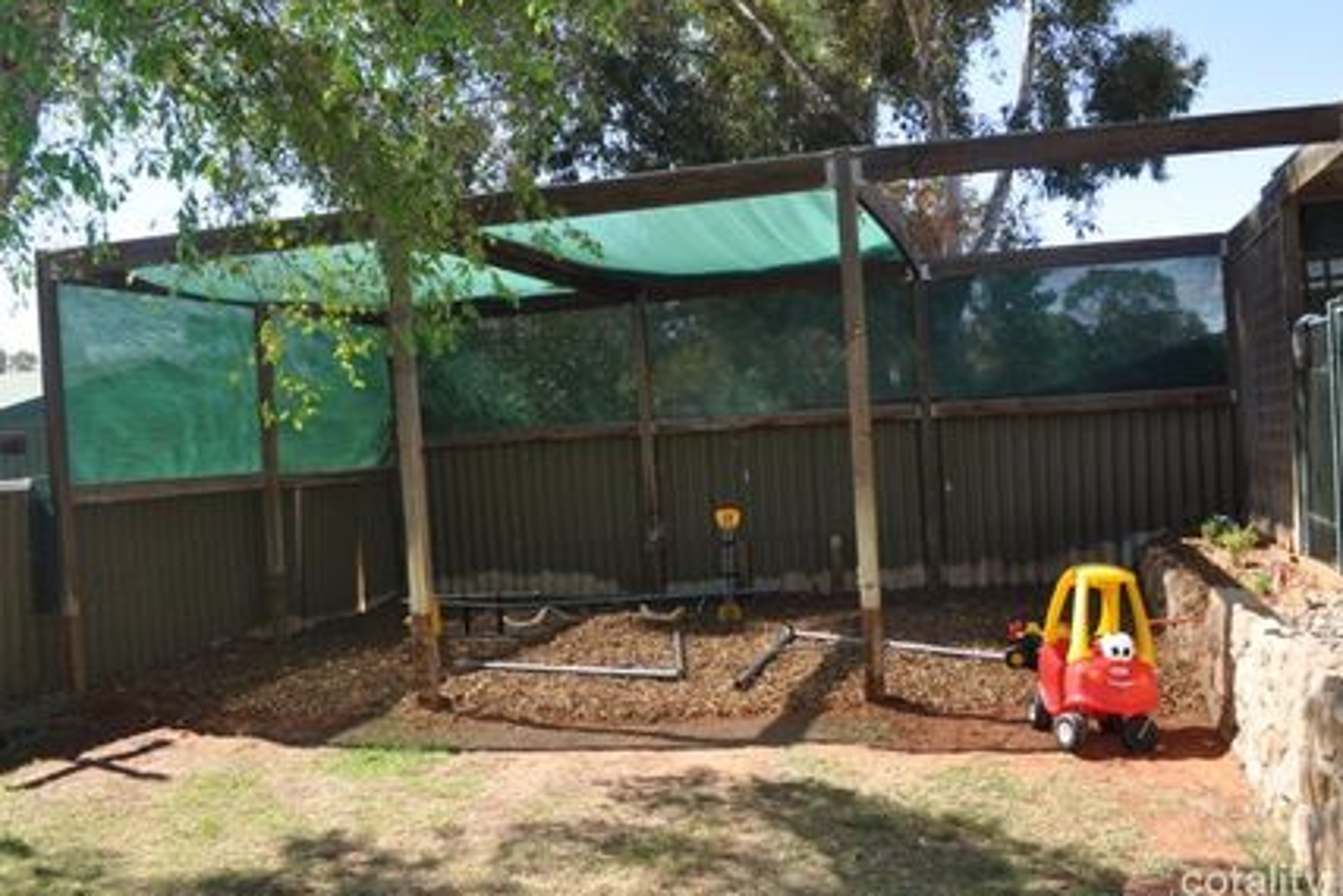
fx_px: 1231
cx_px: 638
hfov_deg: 57.2
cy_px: 454
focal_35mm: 33
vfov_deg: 40.0
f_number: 8
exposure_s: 1/200
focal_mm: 20
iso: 200
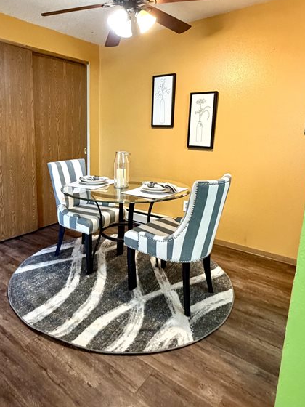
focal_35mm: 24
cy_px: 187
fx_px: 282
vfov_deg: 71.5
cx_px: 108
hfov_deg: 55.9
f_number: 2.2
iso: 640
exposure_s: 1/60
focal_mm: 2.22
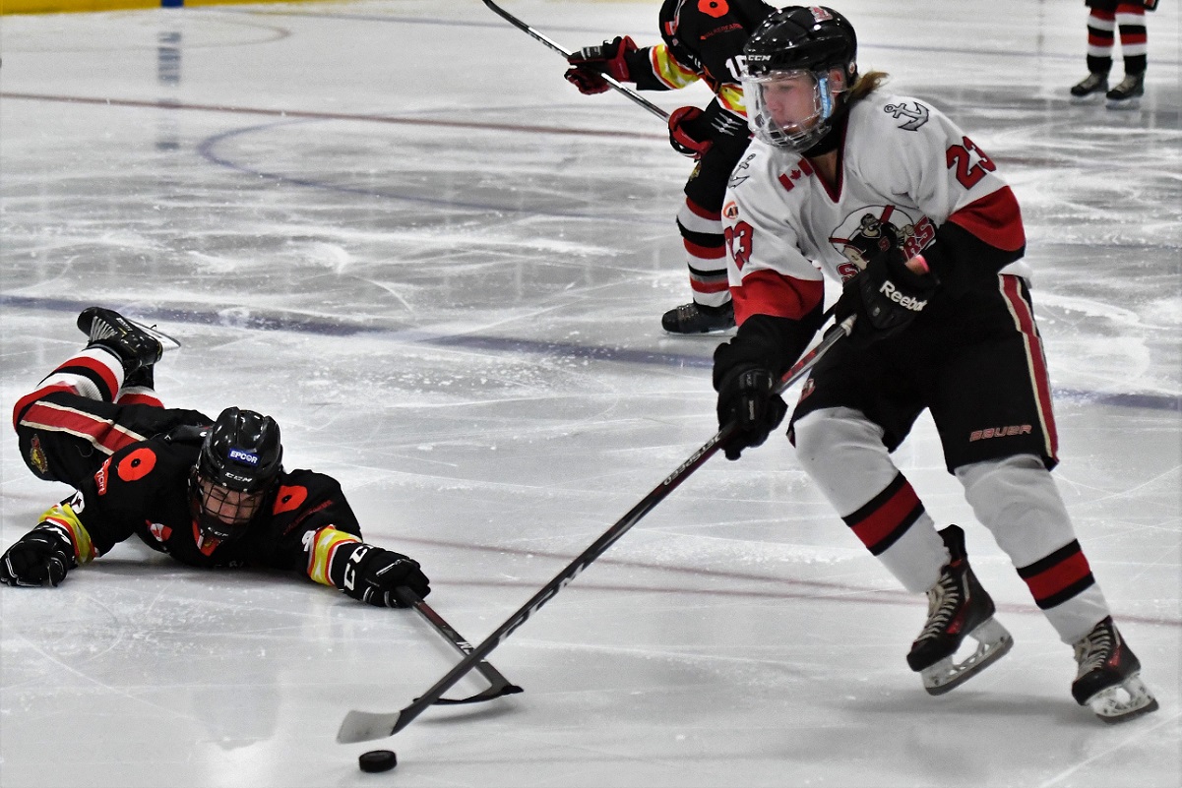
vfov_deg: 13.0
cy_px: 394
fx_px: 3448
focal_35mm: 105
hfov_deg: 19.5
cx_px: 591
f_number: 2.8
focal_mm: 70
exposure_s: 1/1000
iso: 6400
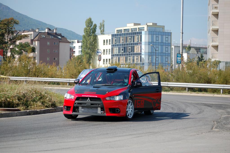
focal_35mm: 102
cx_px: 115
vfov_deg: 13.4
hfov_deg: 20.0
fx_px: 651
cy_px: 76
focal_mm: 68
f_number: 4.5
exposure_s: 1/1000
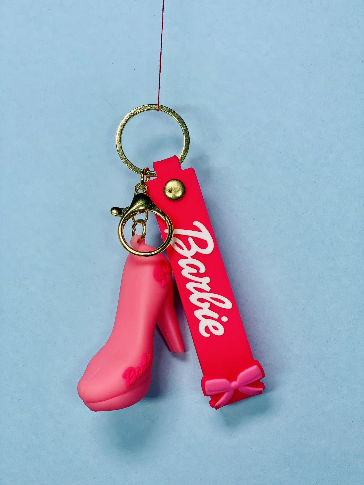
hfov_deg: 28.0
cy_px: 242
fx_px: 729
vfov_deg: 36.8
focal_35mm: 52
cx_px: 182
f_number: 2
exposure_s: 1/396
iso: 20
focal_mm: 6
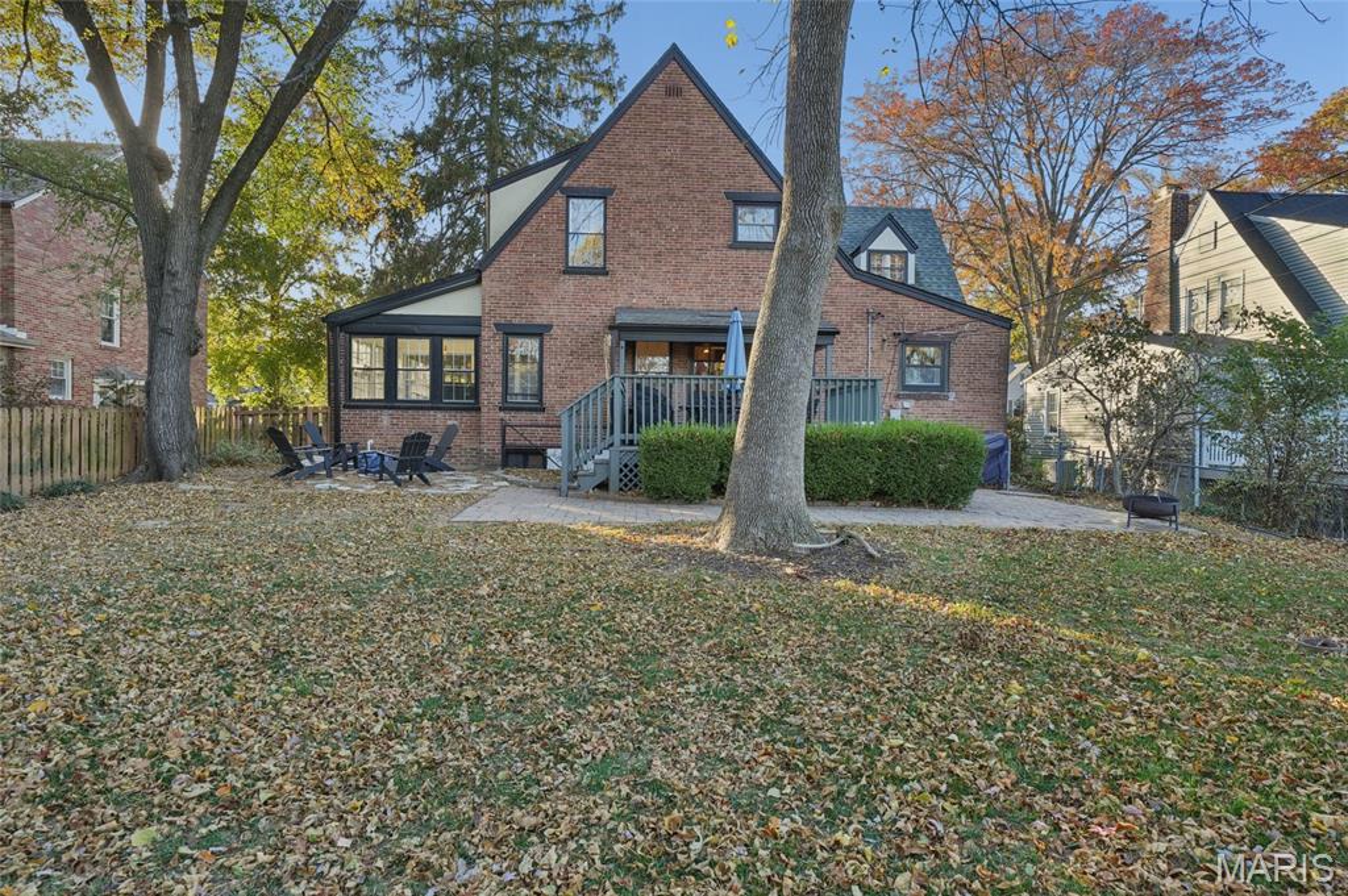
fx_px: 786
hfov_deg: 81.2
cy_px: 448
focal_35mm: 21
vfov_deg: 59.4
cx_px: 674
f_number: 8
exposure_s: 1/80
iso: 400
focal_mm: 21
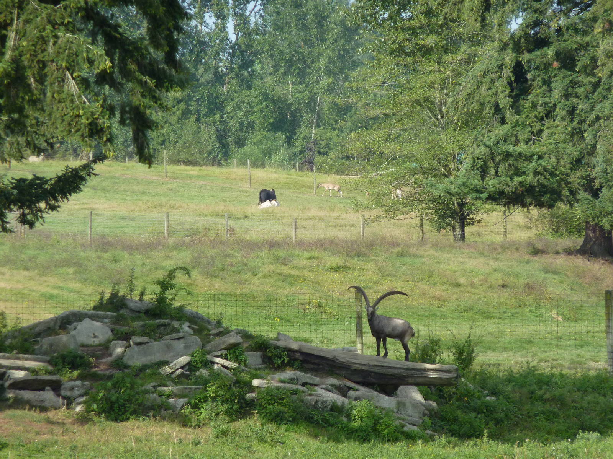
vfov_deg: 5.0
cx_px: 306
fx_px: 5313
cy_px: 230
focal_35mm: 300
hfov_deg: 6.6
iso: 200
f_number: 4.9
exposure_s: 1/500
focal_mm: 49.2
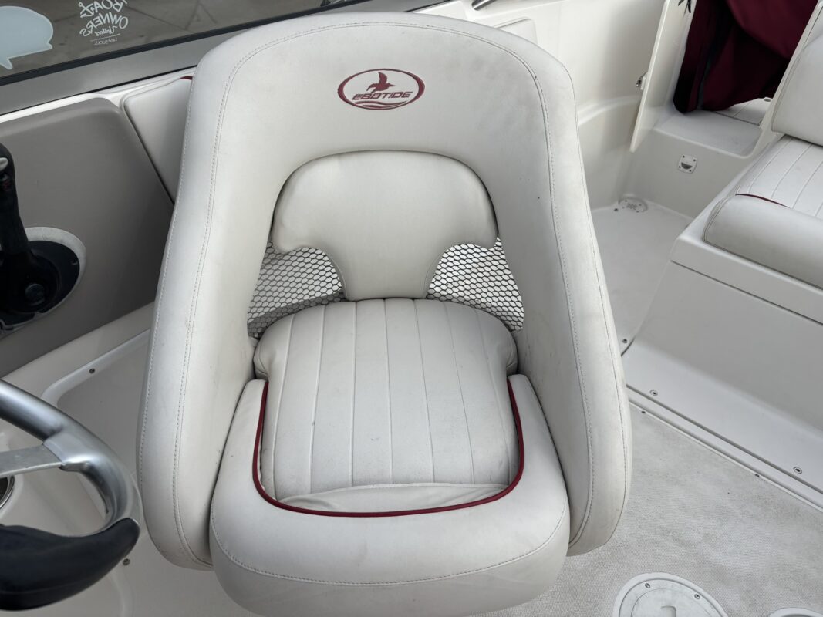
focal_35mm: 26
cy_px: 308
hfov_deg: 67.3
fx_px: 618
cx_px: 412
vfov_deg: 53.1
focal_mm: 5.96
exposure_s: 1/3311
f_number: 1.6
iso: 50
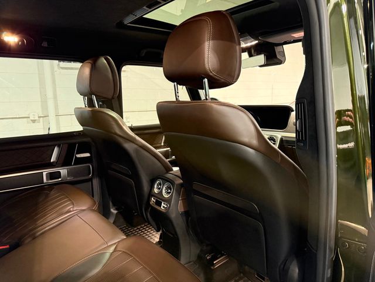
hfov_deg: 71.6
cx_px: 188
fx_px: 260
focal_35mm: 24
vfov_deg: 56.8
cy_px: 141
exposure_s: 1/40
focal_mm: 6.76
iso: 640
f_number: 1.78
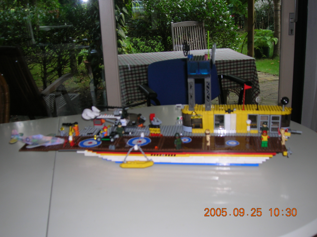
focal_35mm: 38
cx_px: 158
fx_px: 348
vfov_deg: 37.7
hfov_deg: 49.0
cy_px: 118
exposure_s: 1/60.1
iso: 50
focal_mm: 6.4
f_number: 3
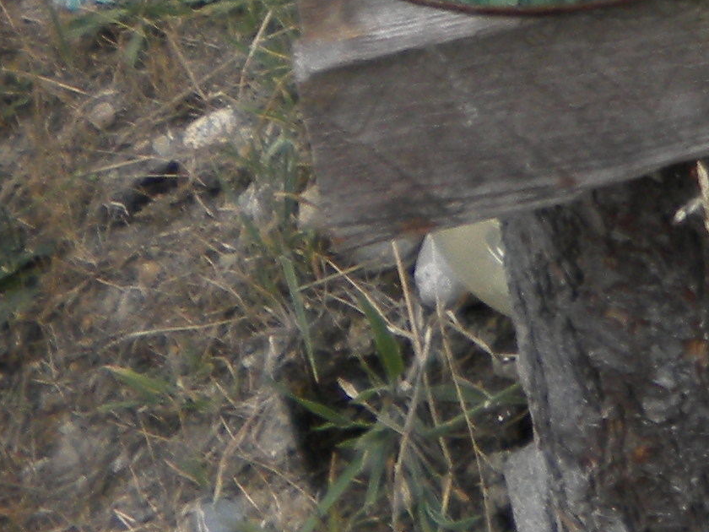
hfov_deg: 11.7
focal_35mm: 152
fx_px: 3113
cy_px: -526
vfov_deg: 9.2
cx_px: 1411
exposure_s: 1/89.2
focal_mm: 6.3
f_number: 3.1
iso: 80
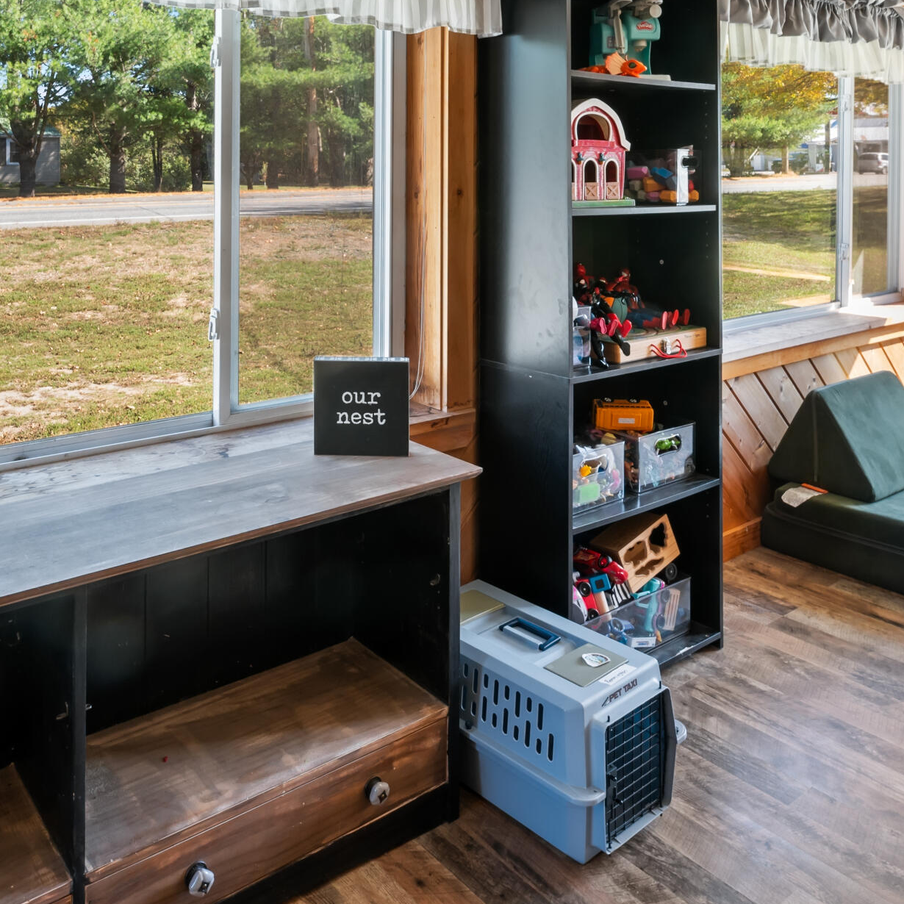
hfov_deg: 54.8
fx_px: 857
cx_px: 326
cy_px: 236
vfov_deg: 53.3
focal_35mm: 29
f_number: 9
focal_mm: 14
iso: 320
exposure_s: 1/10
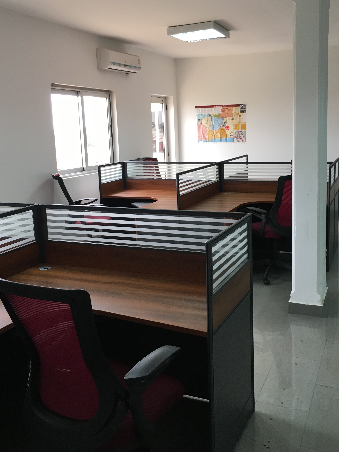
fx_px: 457
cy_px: 198
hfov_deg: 40.7
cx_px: 185
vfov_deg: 52.5
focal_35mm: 35
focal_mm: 4.15
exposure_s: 1/33
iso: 50
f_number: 2.2
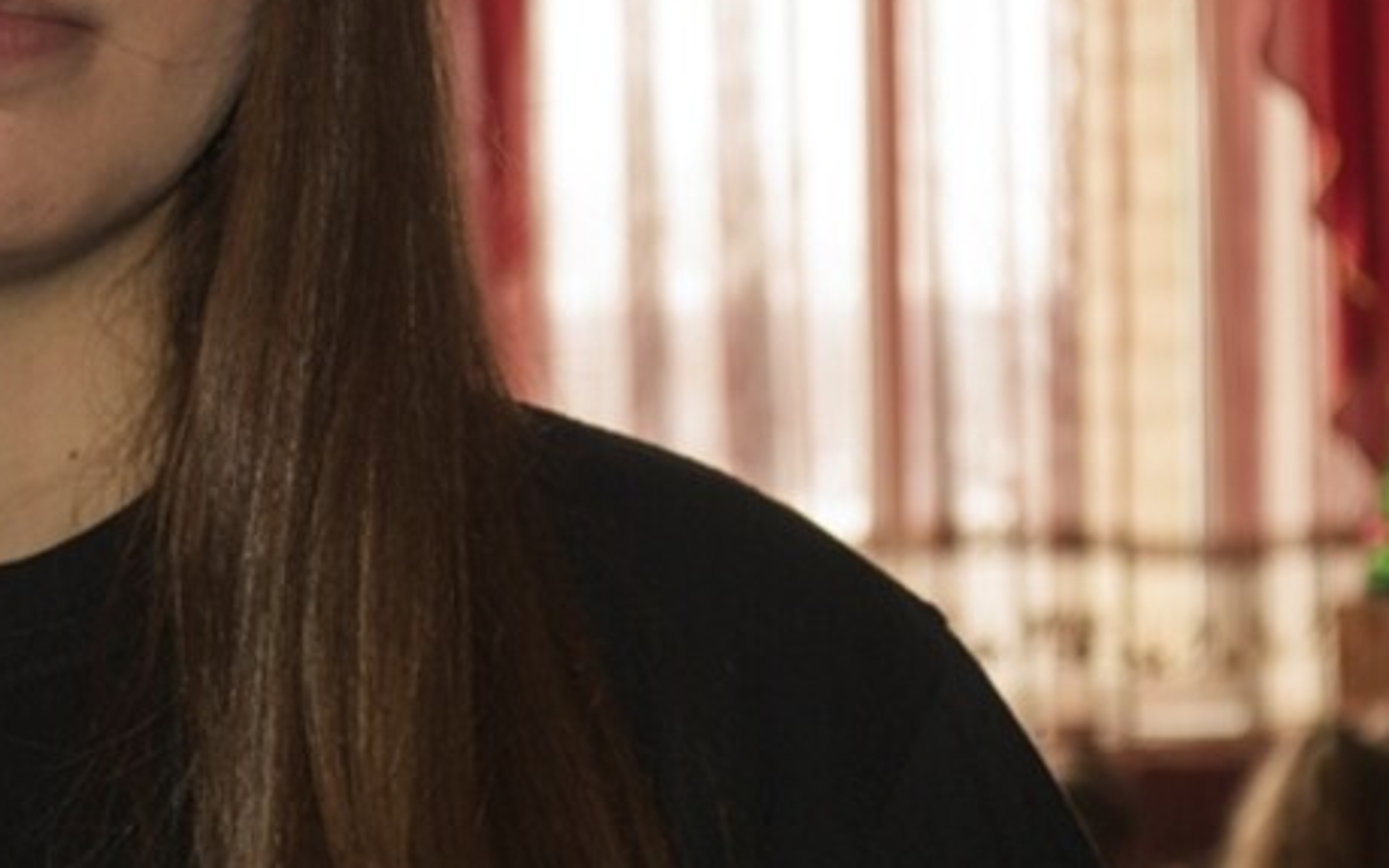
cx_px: 88
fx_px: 6780
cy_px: 139
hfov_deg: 11.6
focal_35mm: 179
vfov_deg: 7.3
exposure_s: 1/60
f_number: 5.6
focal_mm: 55
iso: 560
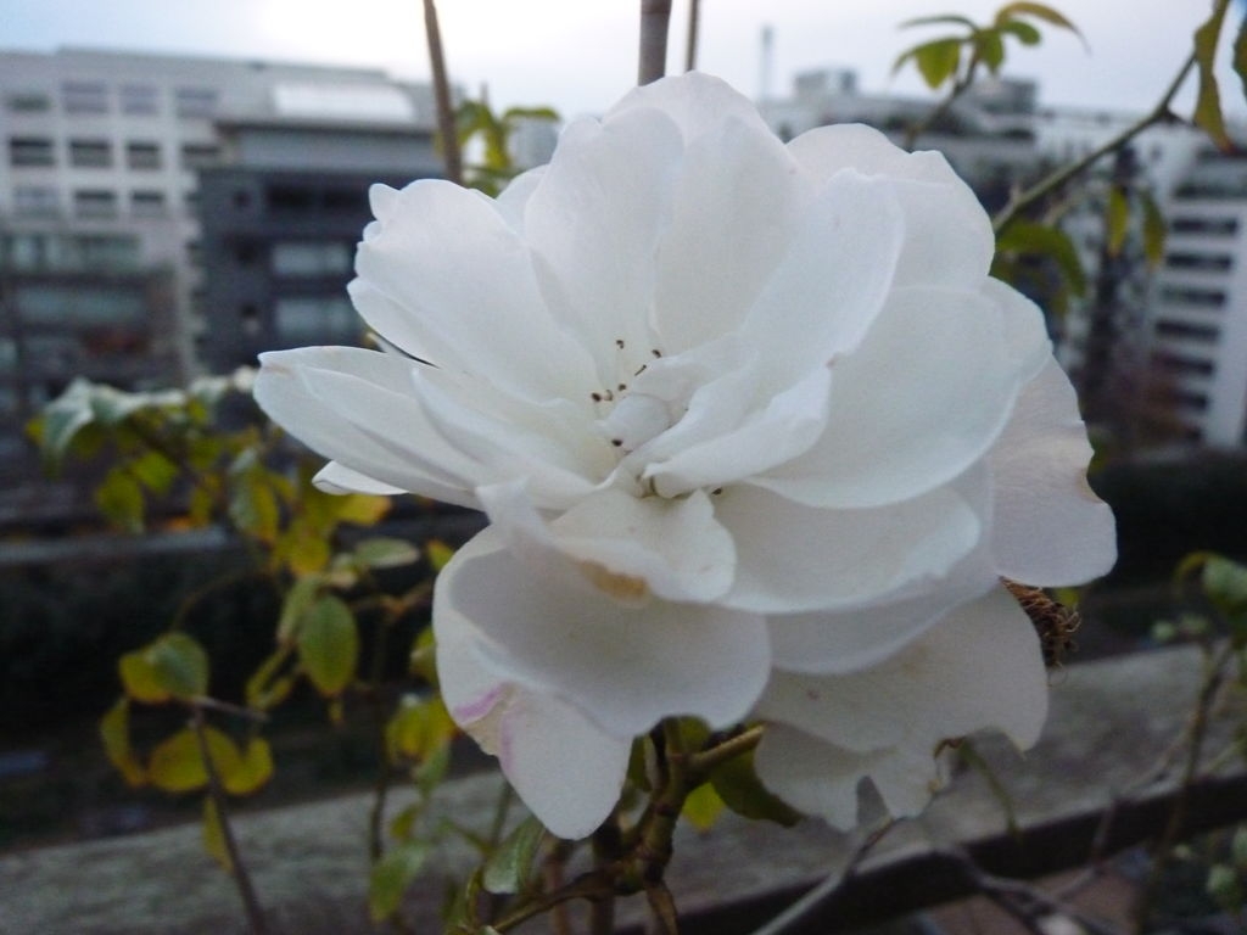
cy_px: 468
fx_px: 973
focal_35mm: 27
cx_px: 624
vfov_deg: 51.4
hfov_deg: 65.3
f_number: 2.8
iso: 800
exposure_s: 1/80
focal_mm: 4.8
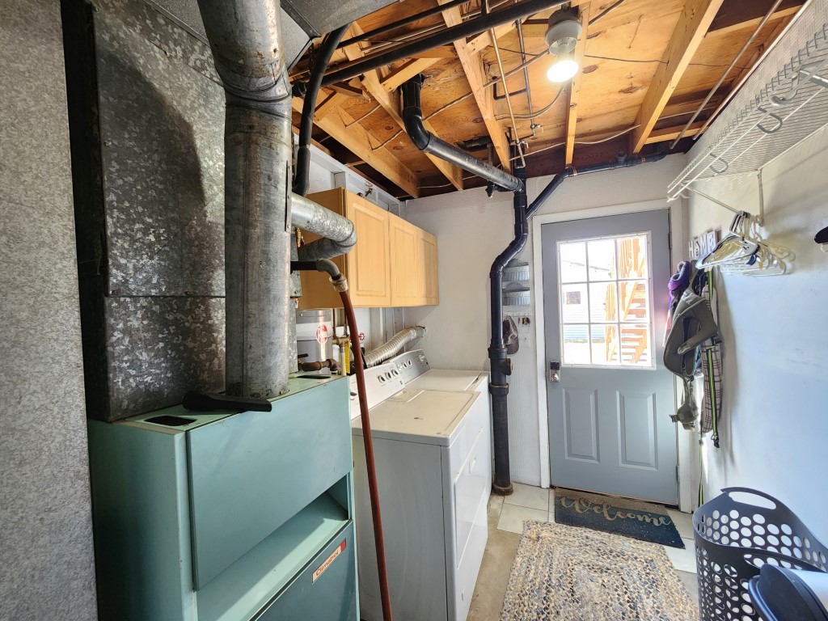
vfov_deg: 89.9
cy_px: 310
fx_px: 311
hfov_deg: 106.2
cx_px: 414
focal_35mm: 13
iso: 320
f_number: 2.2
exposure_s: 1/40
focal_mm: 2.2
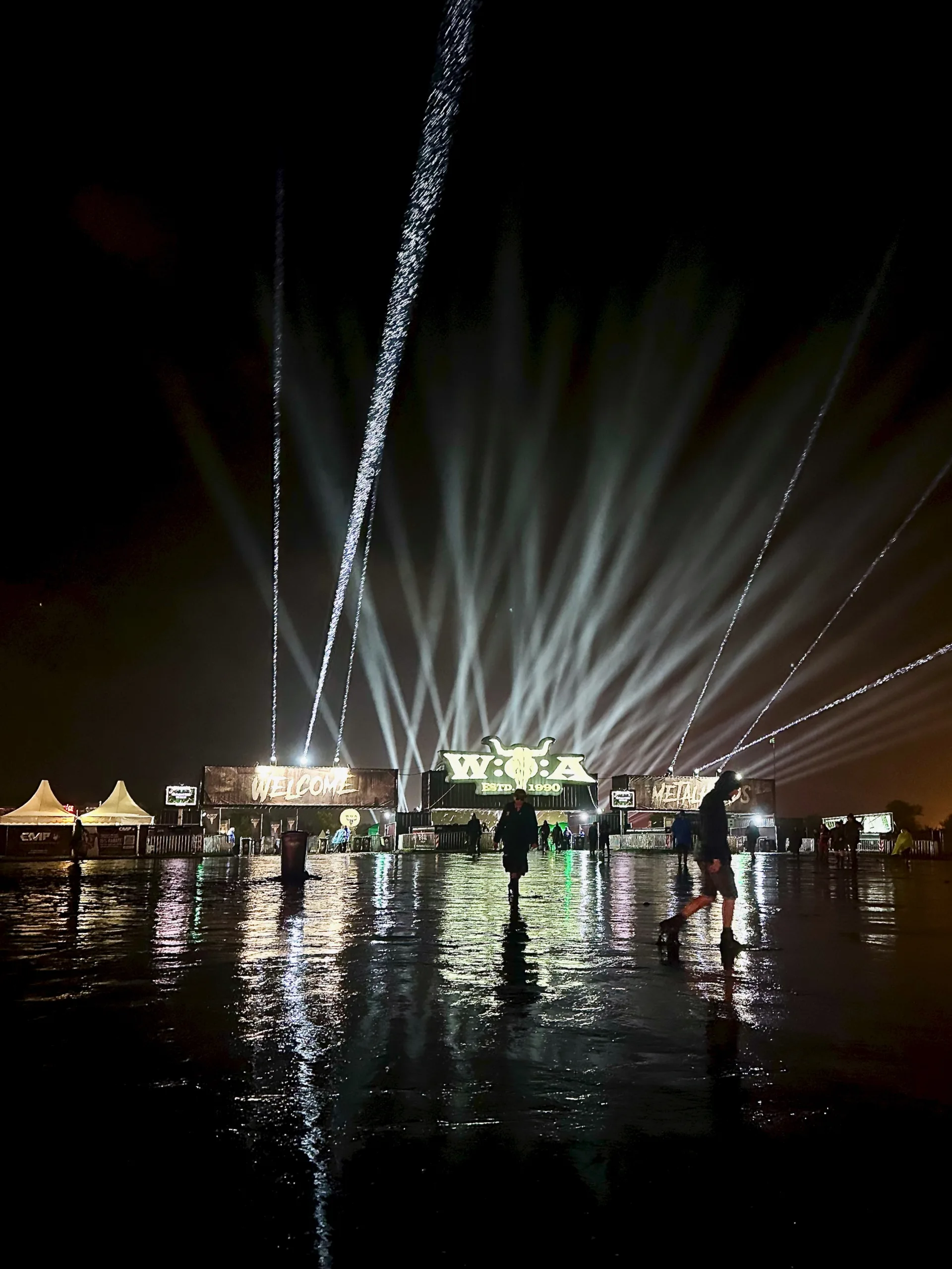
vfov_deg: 71.6
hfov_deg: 56.8
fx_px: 880
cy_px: 634
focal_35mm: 24
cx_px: 476
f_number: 1.78
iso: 640
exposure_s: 1/50
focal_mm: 6.86
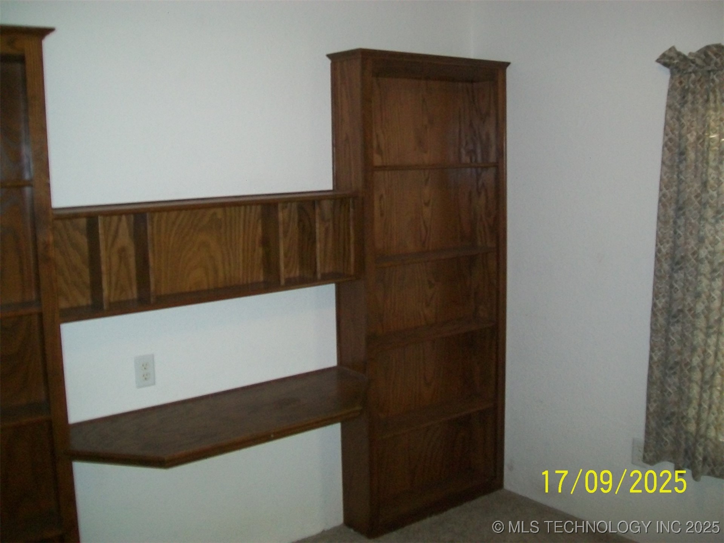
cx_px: 362
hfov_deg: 51.4
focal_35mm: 36
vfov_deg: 39.7
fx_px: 753
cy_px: 272
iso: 160
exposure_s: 1/60
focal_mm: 6
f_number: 2.7
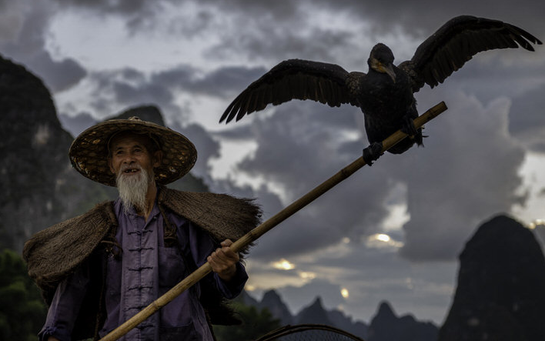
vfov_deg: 17.2
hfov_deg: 27.1
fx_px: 1129
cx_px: 258
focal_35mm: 76
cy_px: 162
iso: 200
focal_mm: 55
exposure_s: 1/320
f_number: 2.8
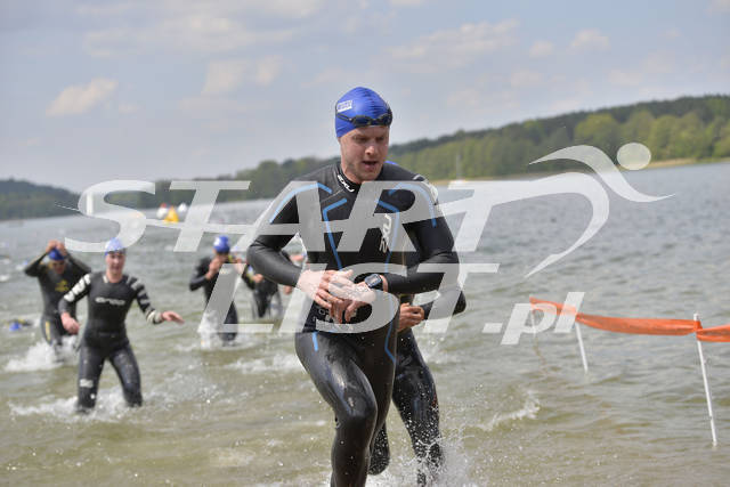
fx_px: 1420
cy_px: 244
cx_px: 365
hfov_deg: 28.8
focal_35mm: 70
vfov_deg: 19.5
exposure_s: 1/3200
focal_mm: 70
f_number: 4
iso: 200
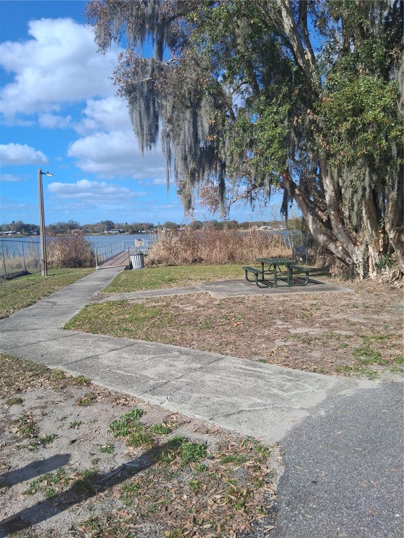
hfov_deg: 53.1
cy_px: 269
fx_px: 405
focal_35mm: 26
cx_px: 202
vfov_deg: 67.3
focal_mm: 3.98
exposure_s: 1/547
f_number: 1.8
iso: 25
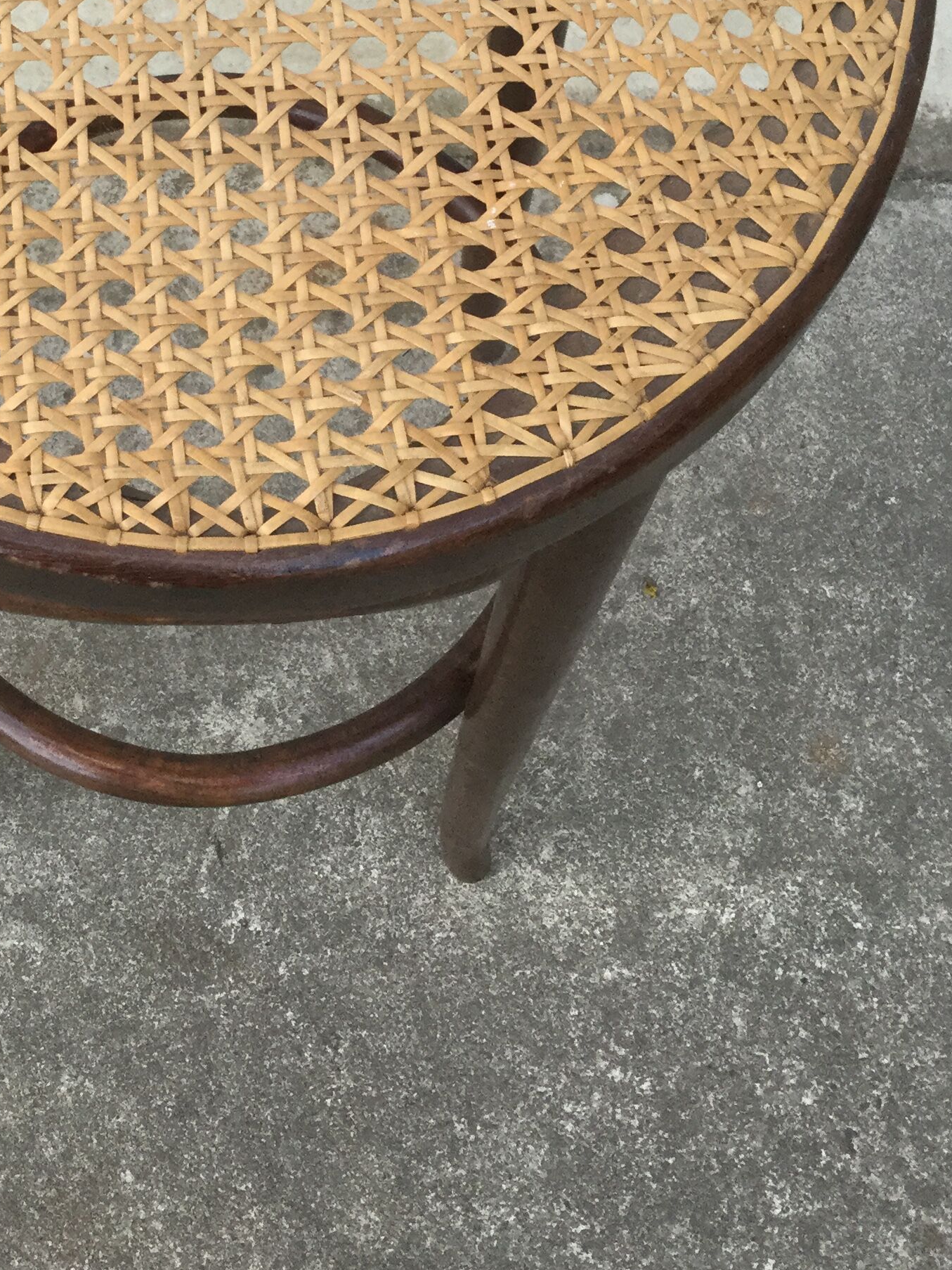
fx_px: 2054
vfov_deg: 32.9
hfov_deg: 25.7
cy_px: 175
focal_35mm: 56
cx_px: 220
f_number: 2.4
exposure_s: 1/33
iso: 80
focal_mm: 3.3
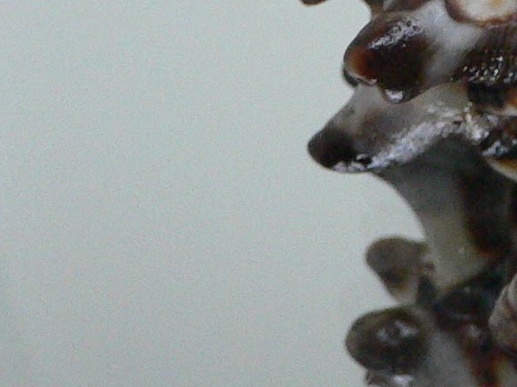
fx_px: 1762
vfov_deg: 12.3
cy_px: -67
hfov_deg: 15.5
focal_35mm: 118
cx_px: 763
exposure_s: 1/50
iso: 200
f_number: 2.8
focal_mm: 4.6
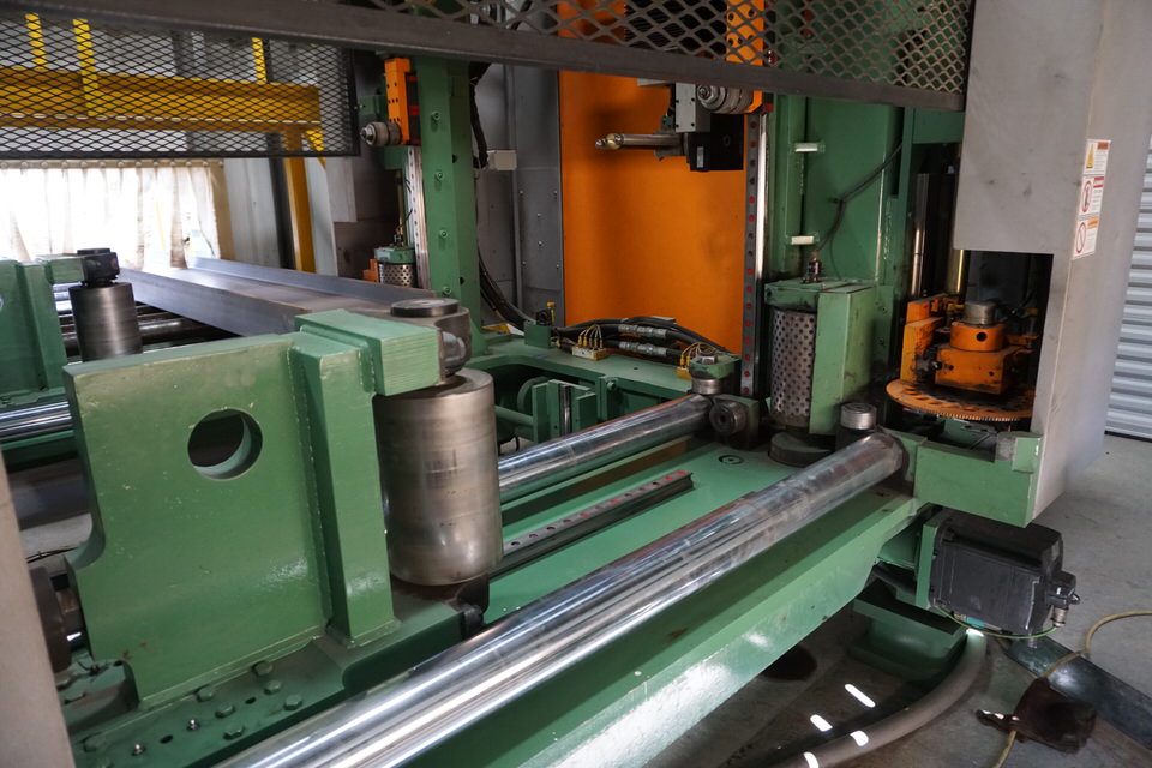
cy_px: 384
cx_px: 576
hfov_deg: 73.7
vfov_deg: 53.1
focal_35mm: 24
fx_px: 768
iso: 1250
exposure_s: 1/160
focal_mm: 16
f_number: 4
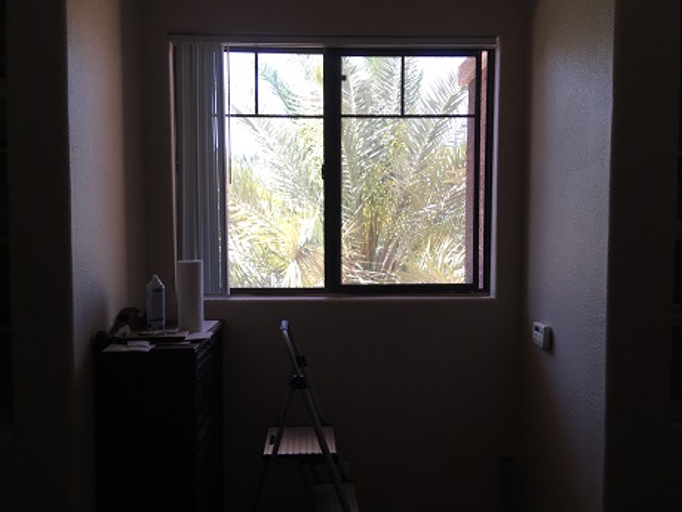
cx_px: 341
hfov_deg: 61.7
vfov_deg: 48.2
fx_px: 571
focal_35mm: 29
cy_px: 256
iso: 32
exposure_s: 1/60
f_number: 2.2
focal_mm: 4.15
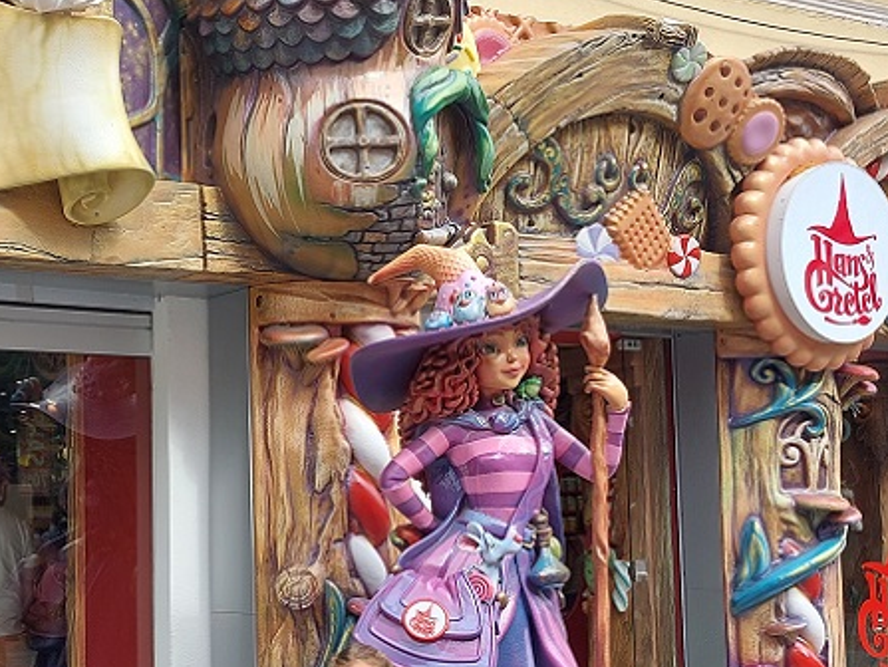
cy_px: 432
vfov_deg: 24.8
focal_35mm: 59
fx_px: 1515
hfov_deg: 31.8
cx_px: 174
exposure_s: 1/262
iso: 25
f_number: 1.8
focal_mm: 5.23
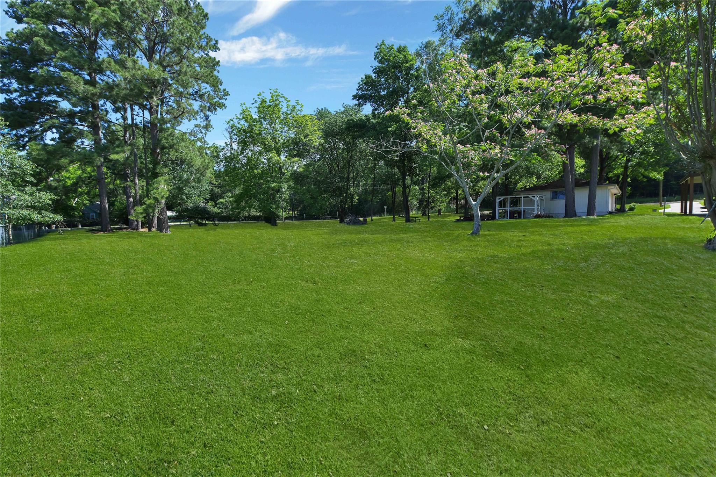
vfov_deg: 81.2
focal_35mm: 14
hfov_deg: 104.3
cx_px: 358
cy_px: 238
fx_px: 278
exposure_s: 1/125
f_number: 8
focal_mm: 14
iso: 100
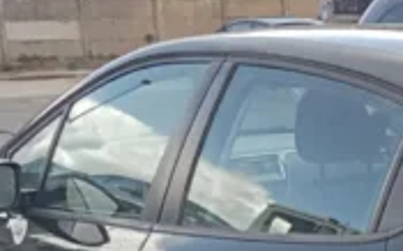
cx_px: 488
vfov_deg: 12.5
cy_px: 304
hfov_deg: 19.2
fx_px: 1119
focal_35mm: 102
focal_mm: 3.46
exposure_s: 1/102
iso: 100
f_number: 2.2
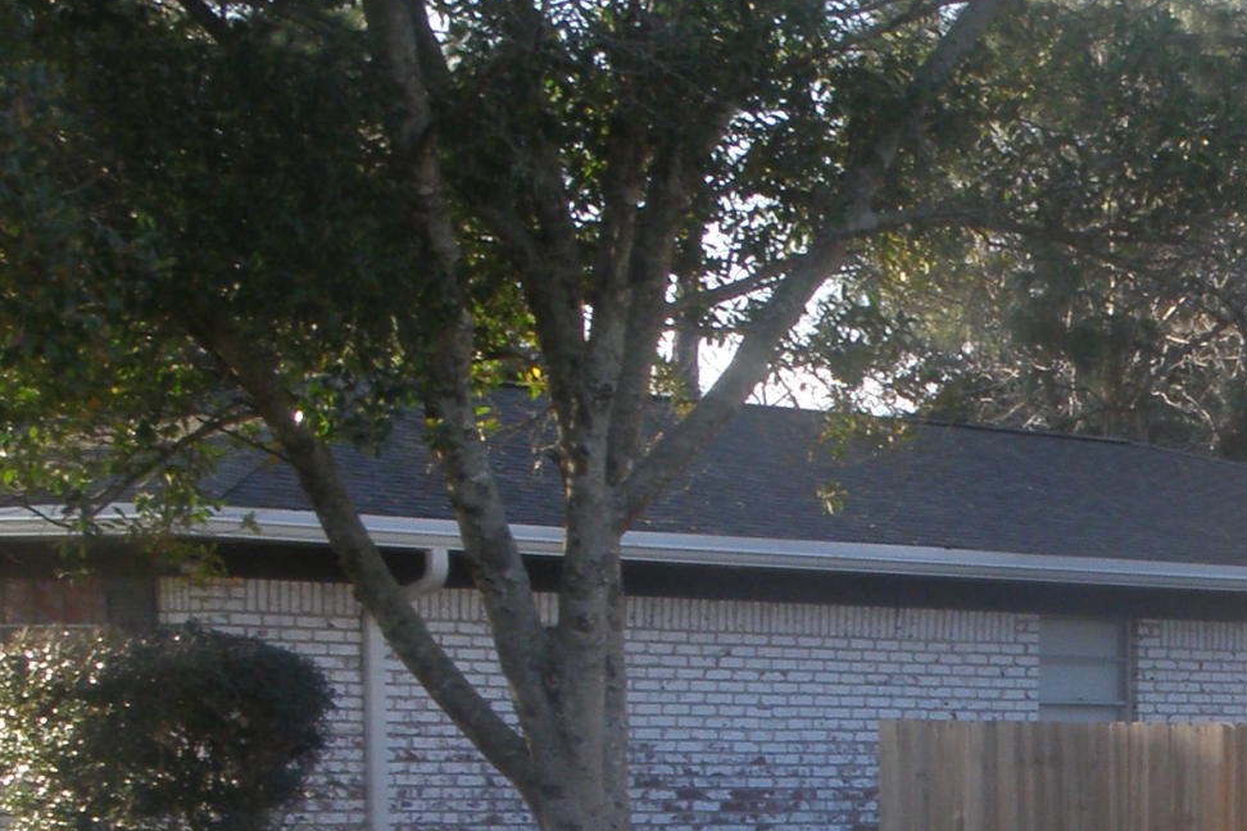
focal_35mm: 138
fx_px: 4780
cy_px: 1179
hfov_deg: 14.2
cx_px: 1699
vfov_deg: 9.7
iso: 64
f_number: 5
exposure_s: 1/80
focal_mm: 7.68
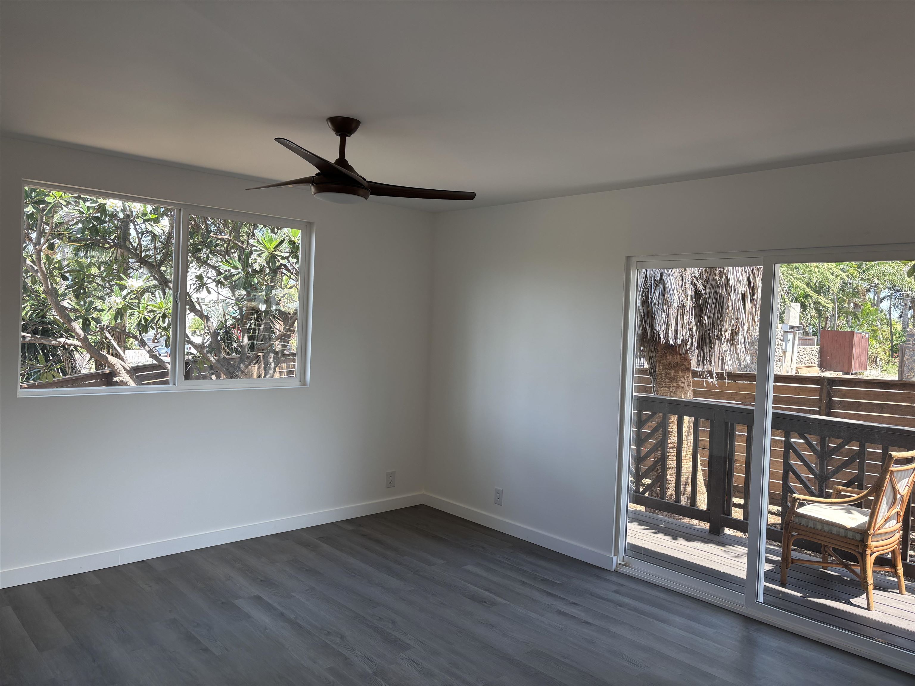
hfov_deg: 67.3
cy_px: 343
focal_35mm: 26
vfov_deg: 53.1
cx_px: 458
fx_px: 687
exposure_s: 1/160
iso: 50
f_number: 1.6
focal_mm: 5.96
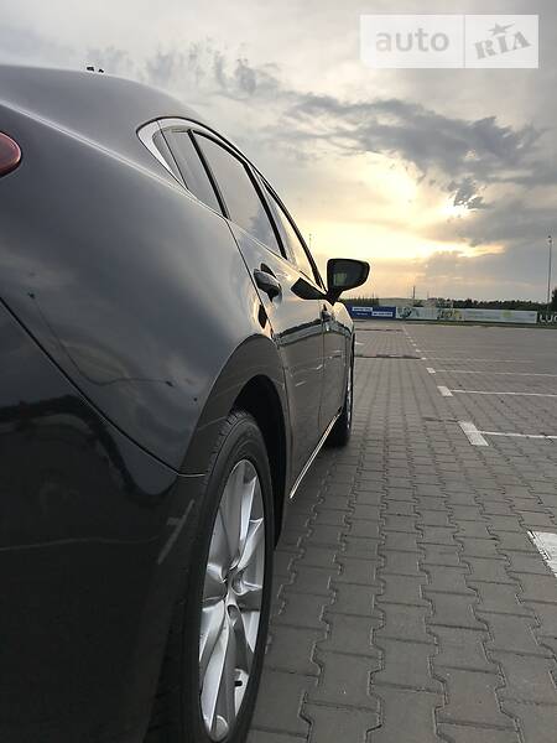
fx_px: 601
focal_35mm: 28
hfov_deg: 49.7
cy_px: 372
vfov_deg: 63.4
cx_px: 278
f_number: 1.8
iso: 20
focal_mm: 4
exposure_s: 1/1041
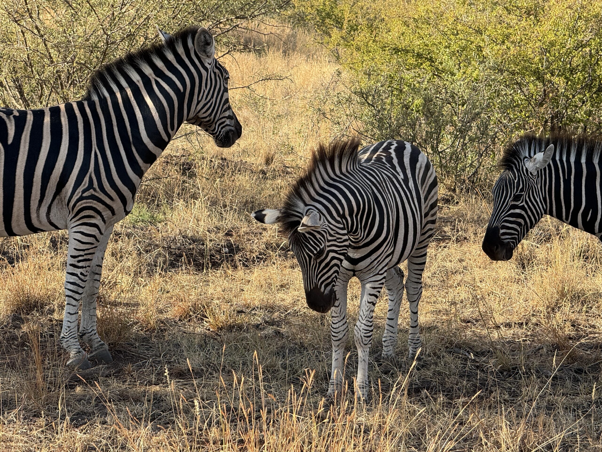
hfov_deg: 16.4
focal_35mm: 120
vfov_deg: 12.3
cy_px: 226
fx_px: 2087
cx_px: 301
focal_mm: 15.66
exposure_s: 1/397
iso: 50
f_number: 2.8
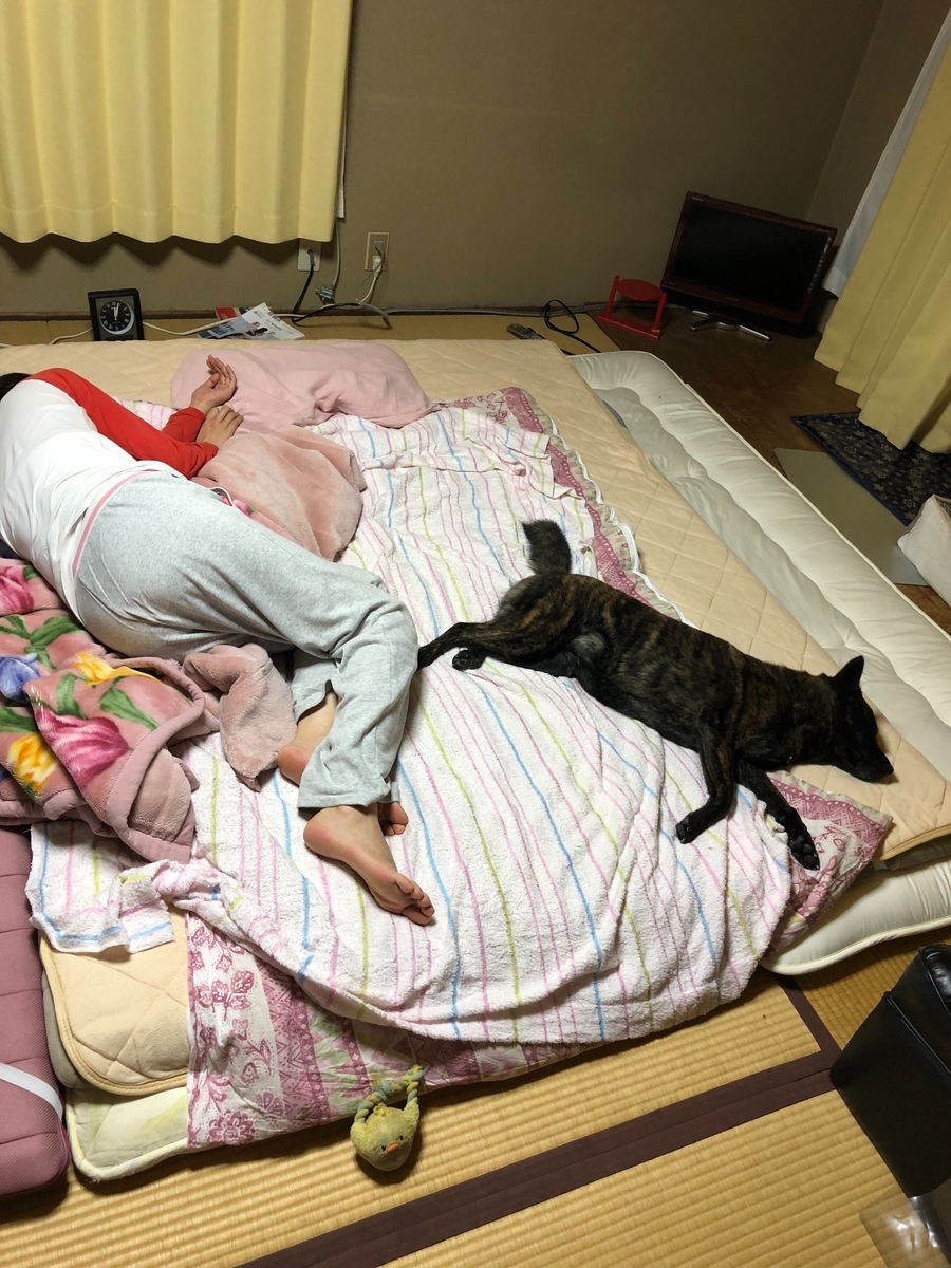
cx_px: 476
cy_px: 634
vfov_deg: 63.4
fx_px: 1026
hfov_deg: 49.7
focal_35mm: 28
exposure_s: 1/17
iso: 40
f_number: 1.8
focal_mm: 3.99
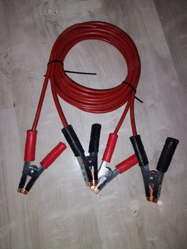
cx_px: 94
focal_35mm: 24
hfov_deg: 56.8
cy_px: 124
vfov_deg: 71.6
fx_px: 173
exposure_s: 1/100
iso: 317
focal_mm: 5.56
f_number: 1.8
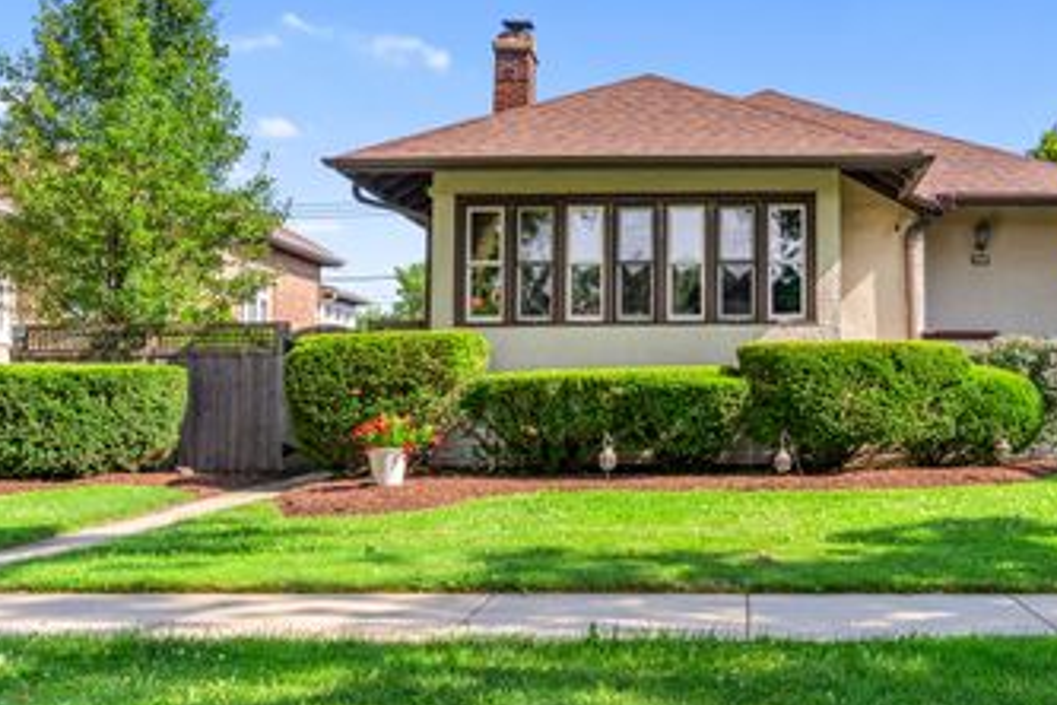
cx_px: 721
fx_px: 1233
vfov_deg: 31.7
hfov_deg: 45.6
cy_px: 259
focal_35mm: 42
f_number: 9
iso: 64
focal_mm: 28
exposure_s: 1/10
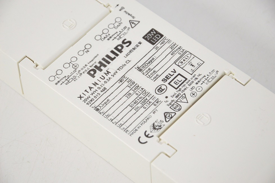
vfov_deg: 8.7
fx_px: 1202
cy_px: 92
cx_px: 138
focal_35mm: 158
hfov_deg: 13.1
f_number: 6.3
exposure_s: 1/160
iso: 1600
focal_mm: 105
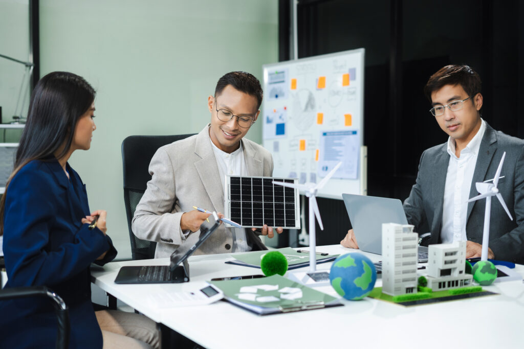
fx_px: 728
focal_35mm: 50
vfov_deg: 27.0
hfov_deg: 39.6
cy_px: 174
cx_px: 262
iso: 320
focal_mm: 50
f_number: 2.5
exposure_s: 1/125
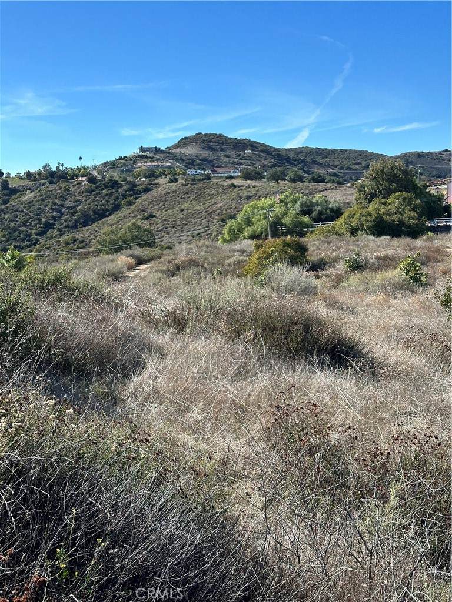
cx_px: 226
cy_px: 301
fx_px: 836
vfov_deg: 39.7
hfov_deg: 30.3
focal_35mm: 48
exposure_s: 1/2410
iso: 64
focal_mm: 6.86
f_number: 1.78
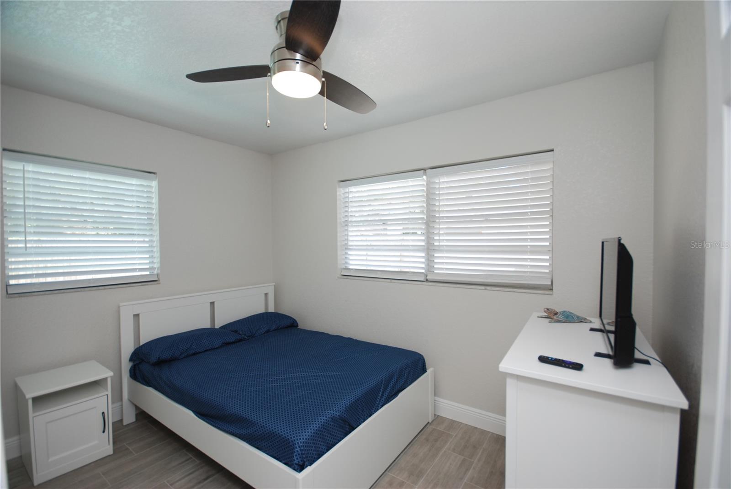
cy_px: 244
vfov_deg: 77.4
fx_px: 305
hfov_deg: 100.3
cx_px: 366
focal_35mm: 15
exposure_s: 1/80
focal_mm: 10
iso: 200
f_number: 4.5
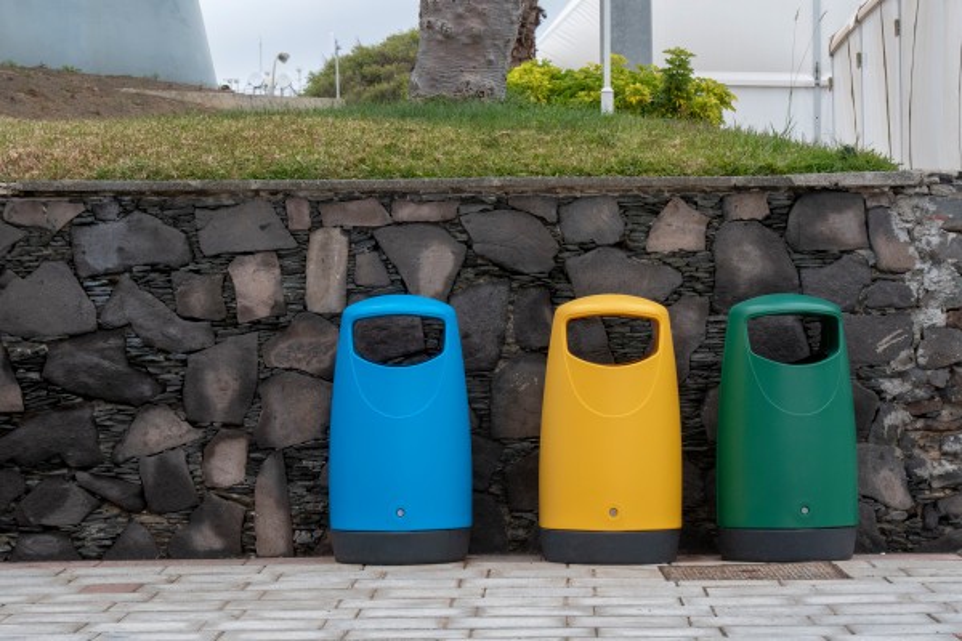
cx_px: 481
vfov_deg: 10.2
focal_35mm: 135
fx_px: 3607
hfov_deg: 15.2
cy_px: 320
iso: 1000
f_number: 13
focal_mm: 90
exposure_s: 1/320
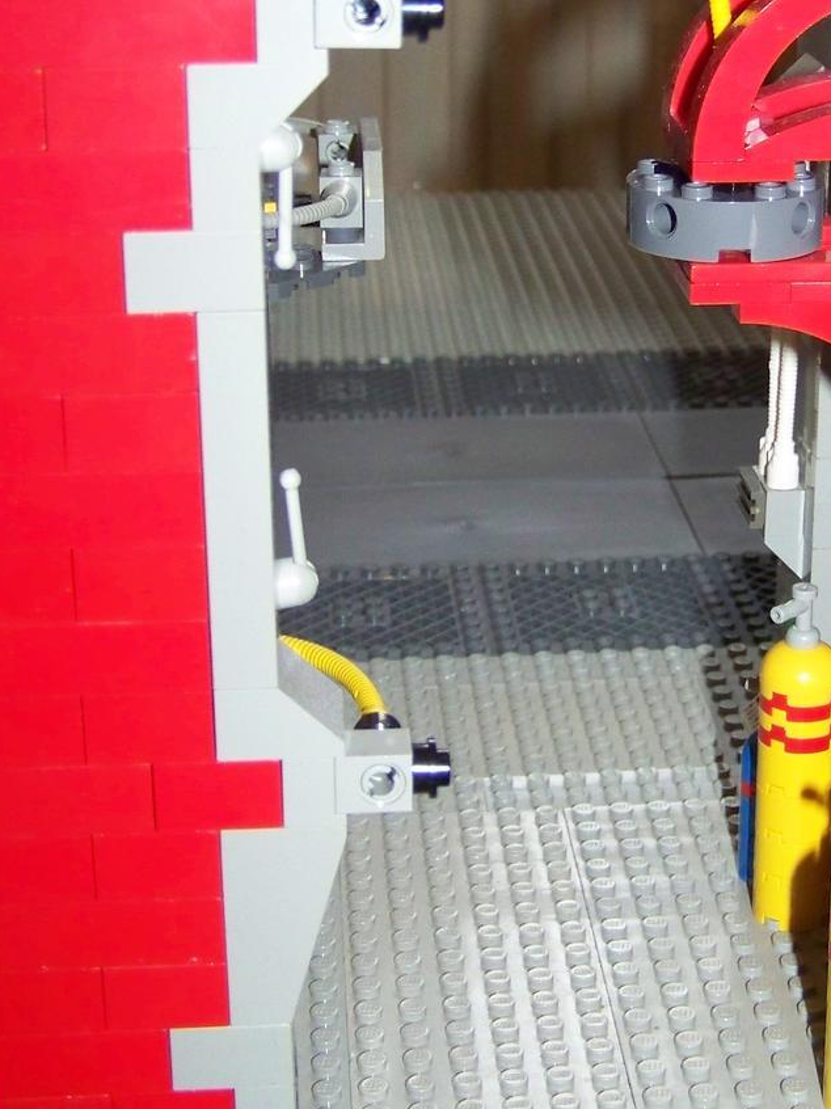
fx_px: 2210
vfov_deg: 28.0
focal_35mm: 69
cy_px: 357
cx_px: 657
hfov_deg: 21.1
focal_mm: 6.3
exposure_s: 1/30
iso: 200
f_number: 2.8
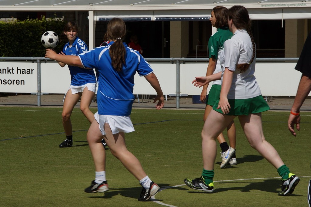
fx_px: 1297
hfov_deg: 13.7
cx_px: 156
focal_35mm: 150
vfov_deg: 9.2
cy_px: 104
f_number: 13
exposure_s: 1/400
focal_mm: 100
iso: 100
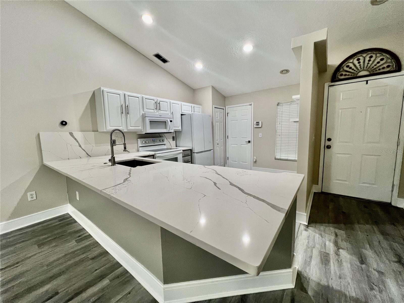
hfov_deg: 106.2
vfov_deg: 89.9
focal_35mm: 13
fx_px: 152
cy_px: 152
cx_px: 202
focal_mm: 1.57
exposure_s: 1/60
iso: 160
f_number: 1.8
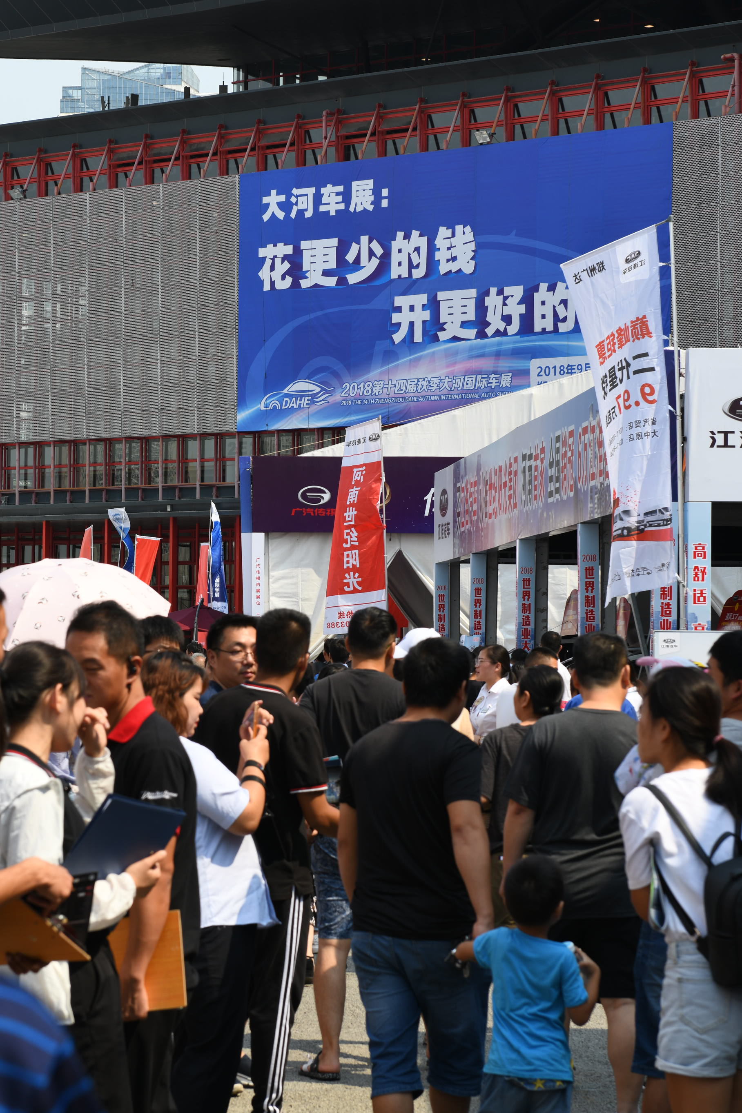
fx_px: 3277
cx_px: 281
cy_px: 552
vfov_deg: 19.3
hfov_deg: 12.9
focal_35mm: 106
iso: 125
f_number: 9
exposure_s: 1/320
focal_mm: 70
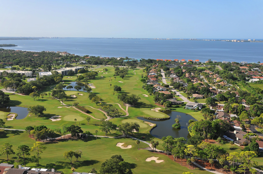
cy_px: 87
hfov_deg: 53.2
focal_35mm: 36
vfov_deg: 36.8
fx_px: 263
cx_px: 132
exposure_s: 1/320
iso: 250
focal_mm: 24
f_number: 9
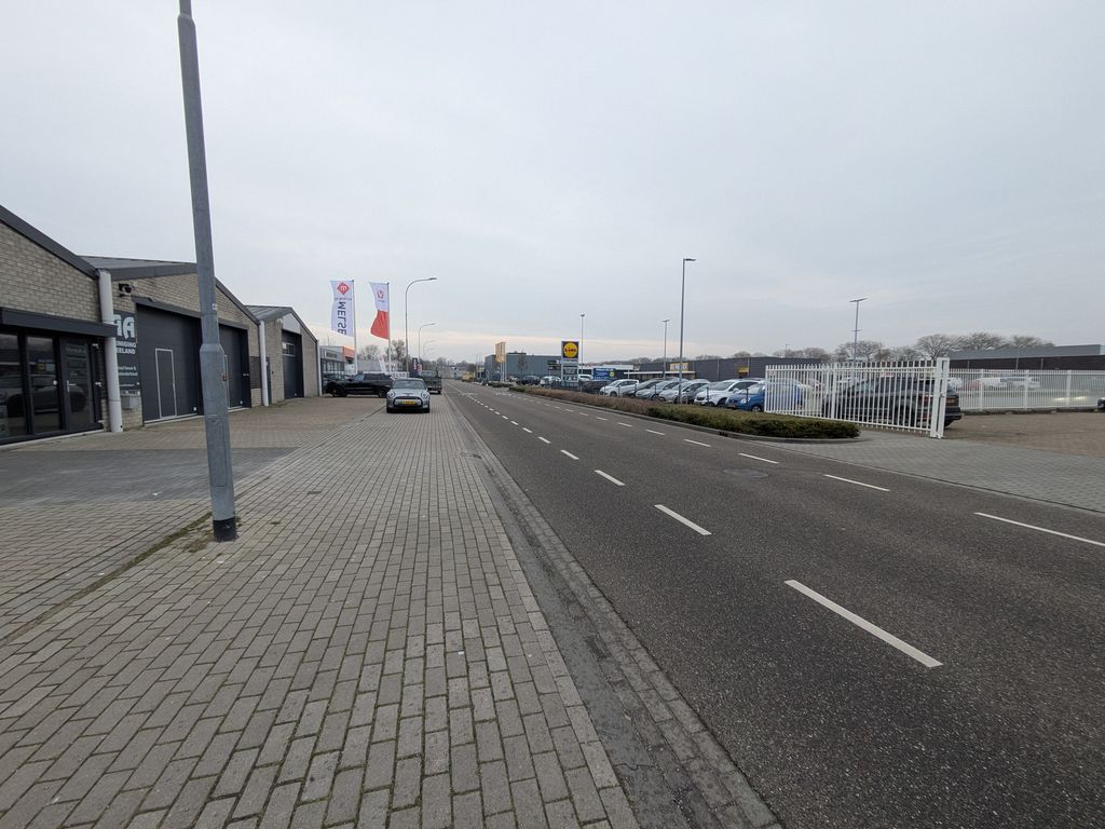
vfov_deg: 85.7
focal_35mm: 14
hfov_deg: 102.1
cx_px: 552
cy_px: 414
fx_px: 447
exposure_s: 1/100
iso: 55
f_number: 2.2
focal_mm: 1.83
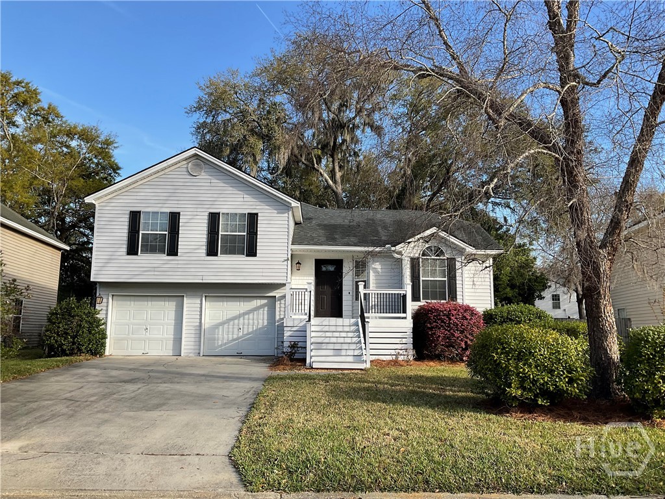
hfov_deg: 61.7
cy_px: 250
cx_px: 332
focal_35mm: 29
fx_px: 557
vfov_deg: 48.2
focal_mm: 3
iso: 16
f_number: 1.8
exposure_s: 1/759
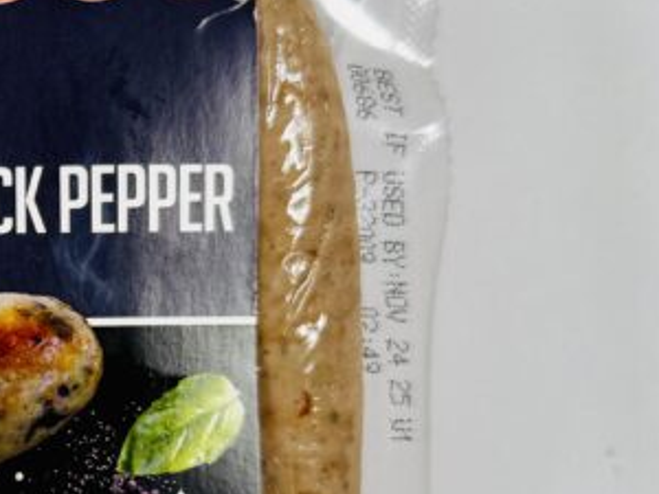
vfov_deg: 17.9
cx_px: -211
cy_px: 345
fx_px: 1561
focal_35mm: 82
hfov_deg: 21.4
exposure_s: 1/245
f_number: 1.78
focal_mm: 6.76
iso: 64
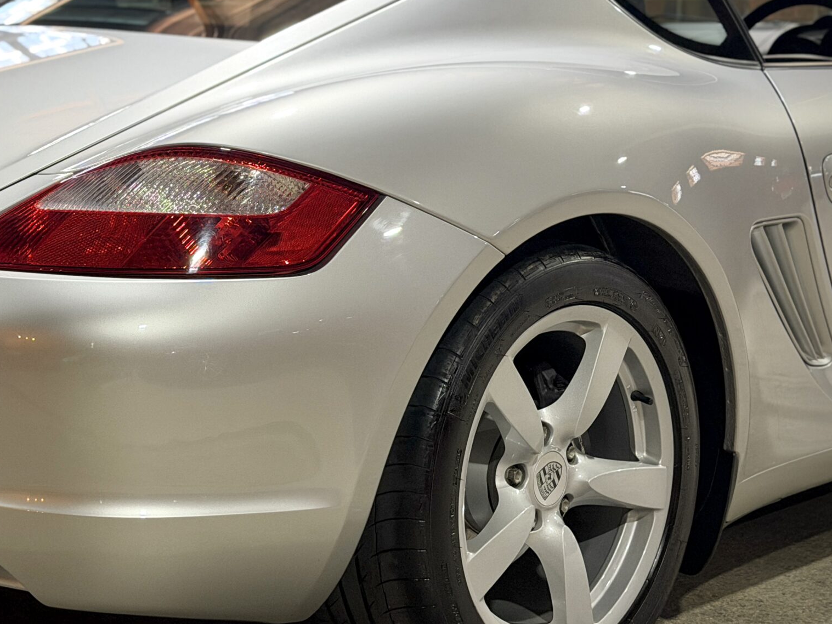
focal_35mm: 81
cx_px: 161
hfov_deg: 23.7
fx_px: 1947
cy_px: 230
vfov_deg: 18.2
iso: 160
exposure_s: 1/50
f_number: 1.78
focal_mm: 6.76
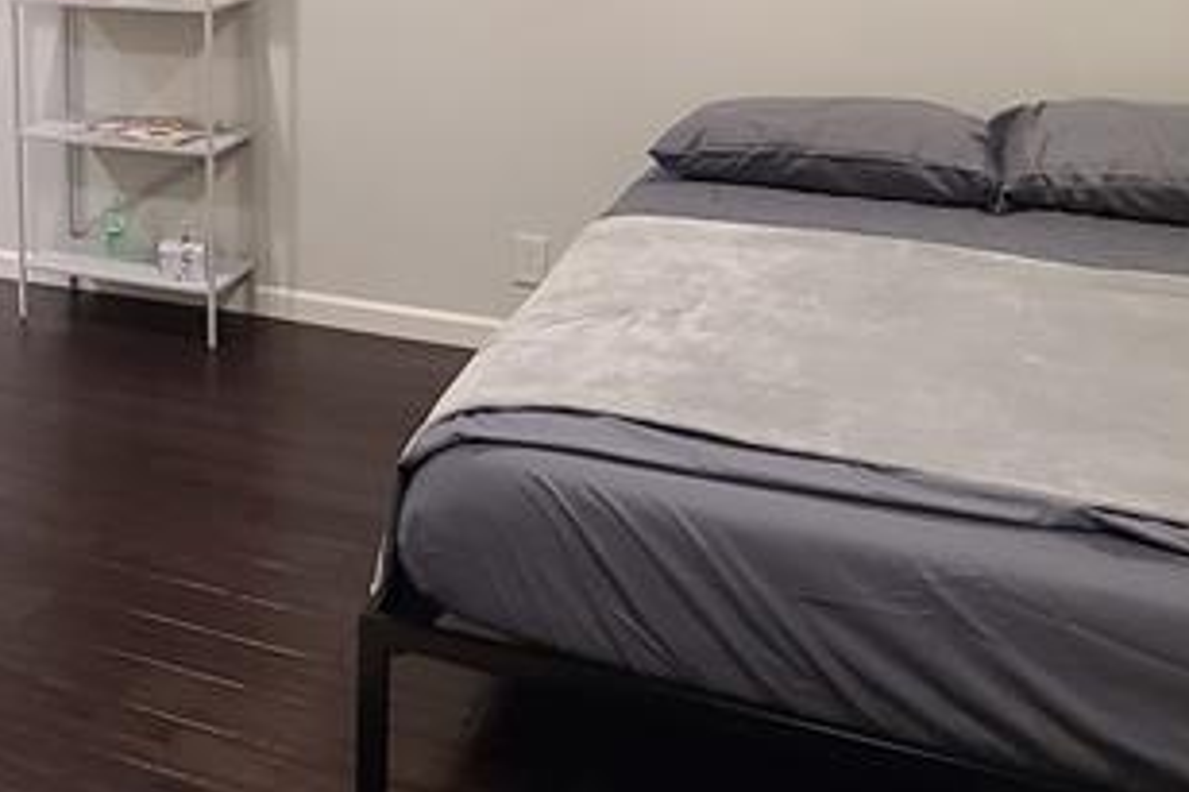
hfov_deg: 38.6
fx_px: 1485
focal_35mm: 45
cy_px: 120
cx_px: -4
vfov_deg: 28.9
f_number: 2.2
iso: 400
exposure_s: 1/30
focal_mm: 2.2
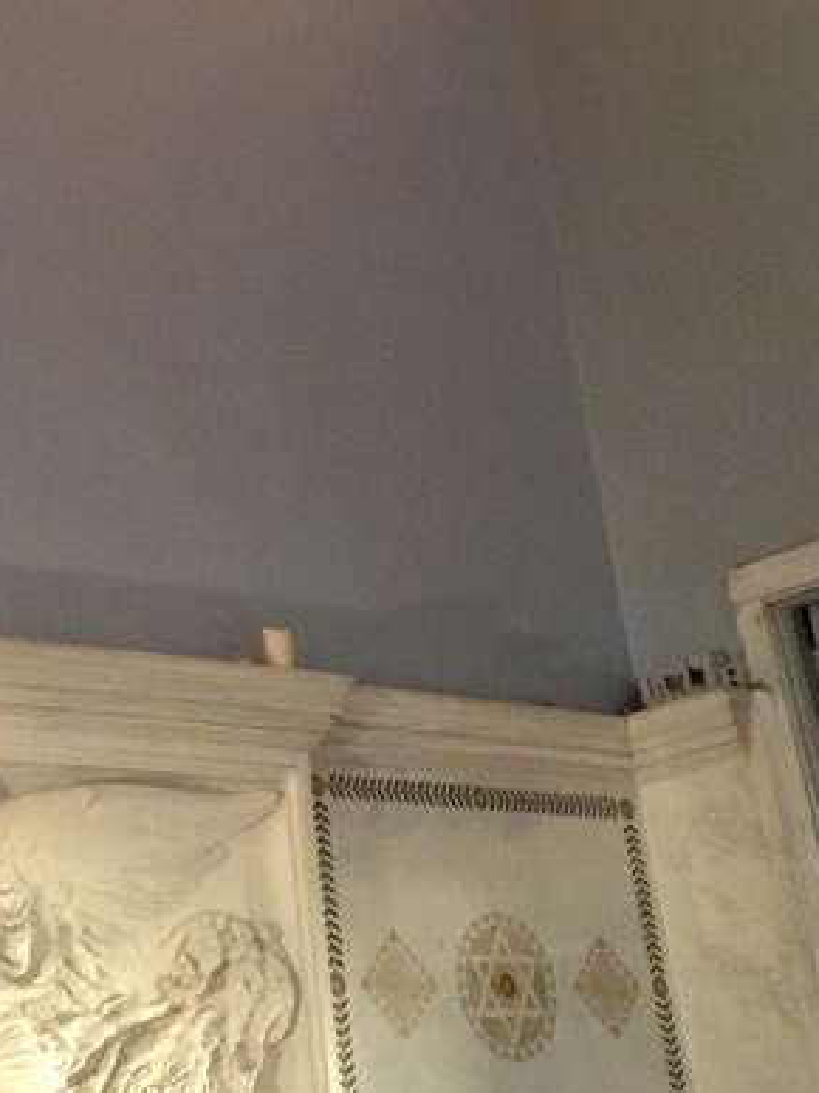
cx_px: 184
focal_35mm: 60
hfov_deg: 24.1
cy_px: 23
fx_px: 1894
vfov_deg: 30.2
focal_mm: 4.15
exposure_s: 1/10
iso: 125
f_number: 2.2
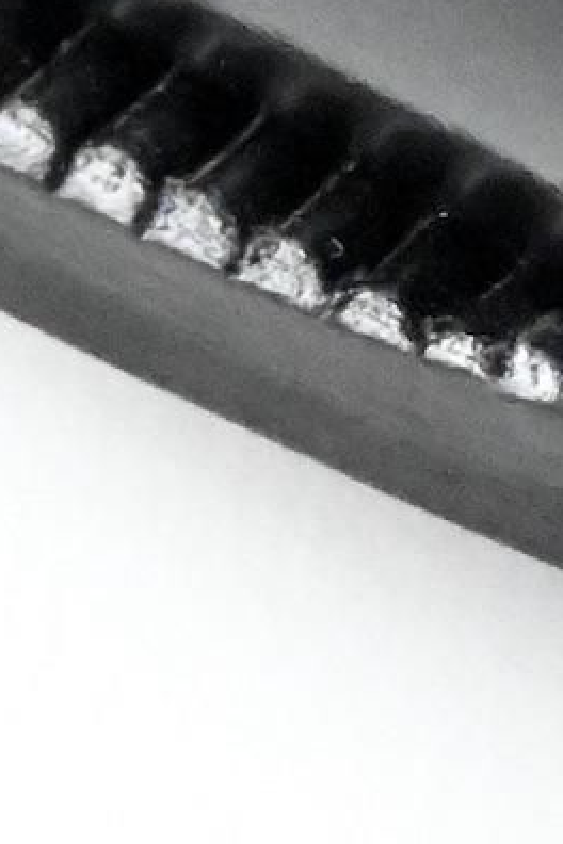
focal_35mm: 454
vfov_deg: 4.4
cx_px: 874
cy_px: -1492
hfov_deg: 3.0
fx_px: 10638
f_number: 13
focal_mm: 43
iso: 12800
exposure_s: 1/640
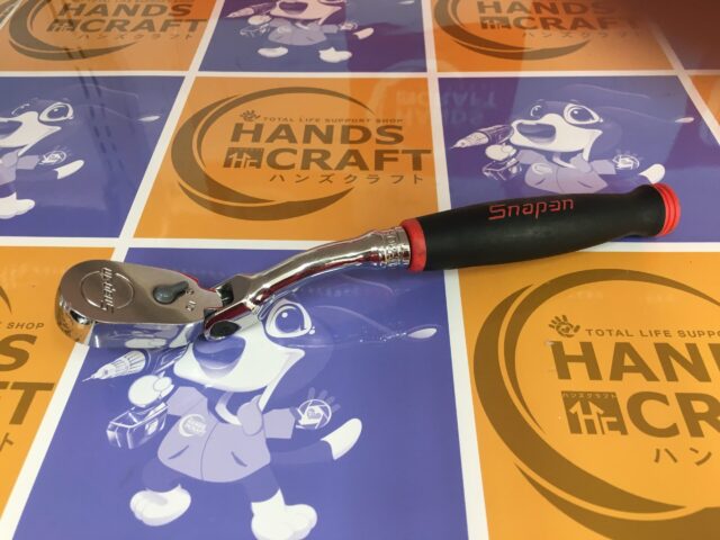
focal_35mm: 29
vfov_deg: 48.2
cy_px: 270
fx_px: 603
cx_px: 360
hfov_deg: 61.7
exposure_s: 1/30
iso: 32
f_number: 2.2
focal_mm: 4.15
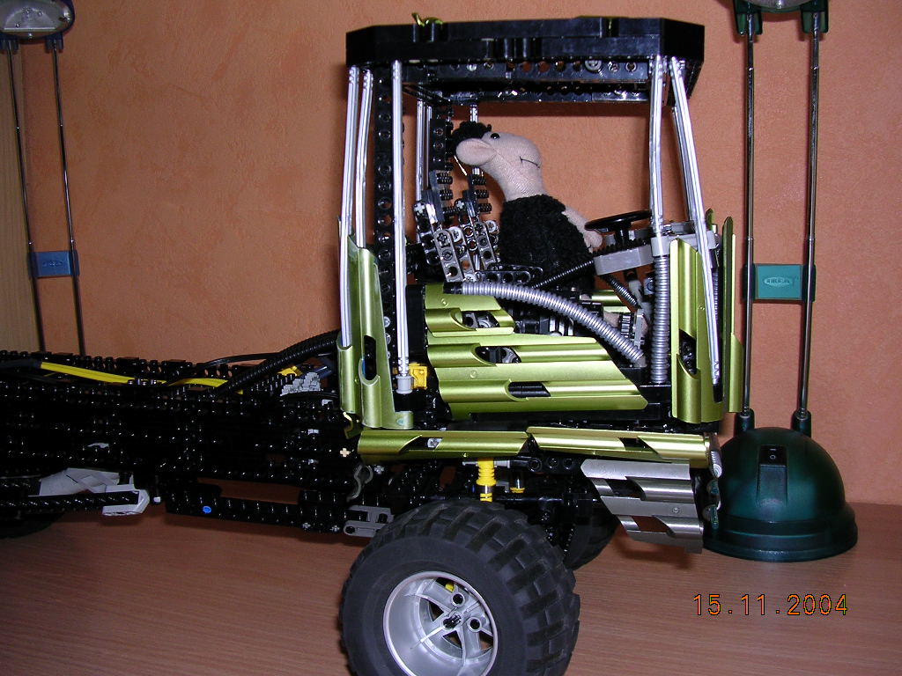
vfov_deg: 37.7
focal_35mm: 38
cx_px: 451
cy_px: 338
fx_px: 990
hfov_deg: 49.0
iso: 100
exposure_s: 1/60.1
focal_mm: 5.8
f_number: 2.8
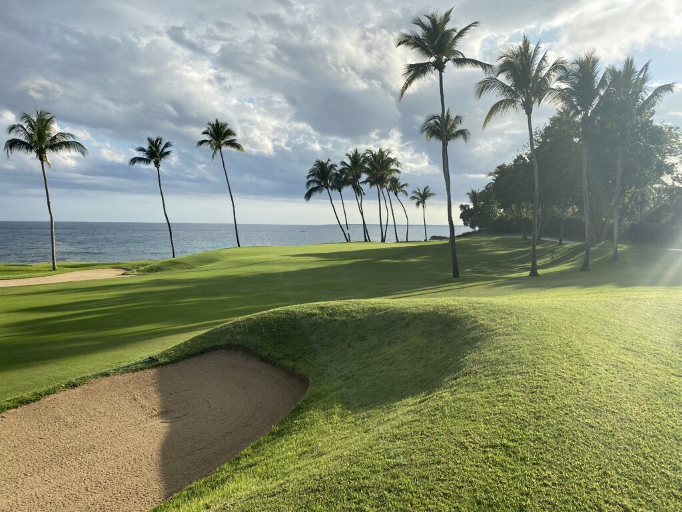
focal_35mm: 26
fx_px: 512
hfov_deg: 67.3
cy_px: 256
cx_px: 341
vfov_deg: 53.1
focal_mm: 4.25
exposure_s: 1/2571
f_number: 1.8
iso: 32
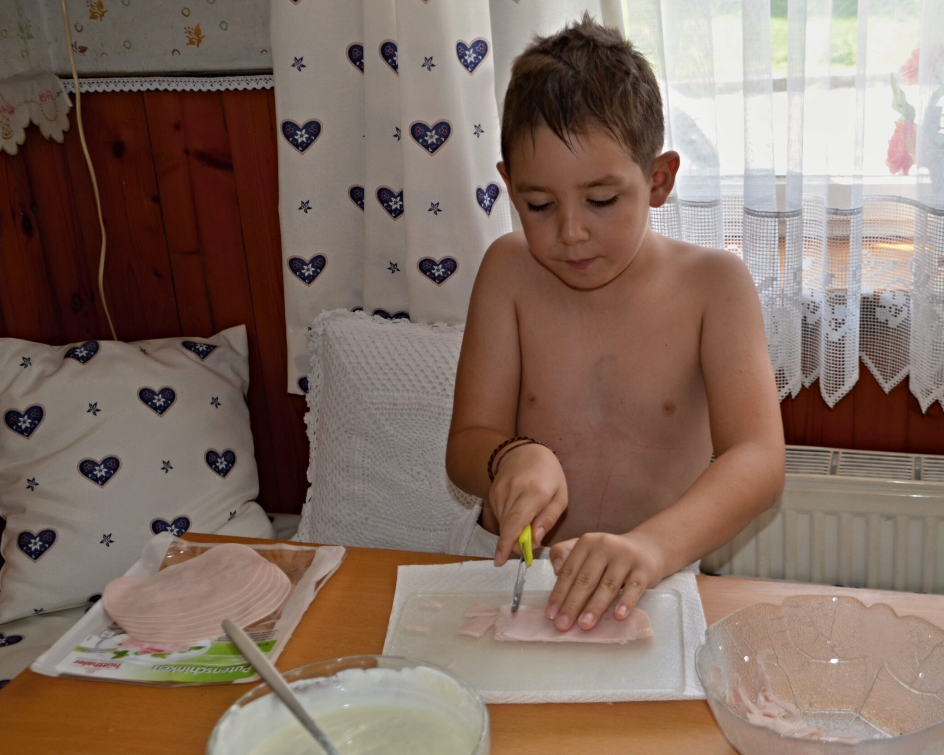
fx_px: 1301
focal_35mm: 47
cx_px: 541
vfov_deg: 32.4
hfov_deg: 39.8
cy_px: 383
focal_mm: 27
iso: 250
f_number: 4
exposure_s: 1/125
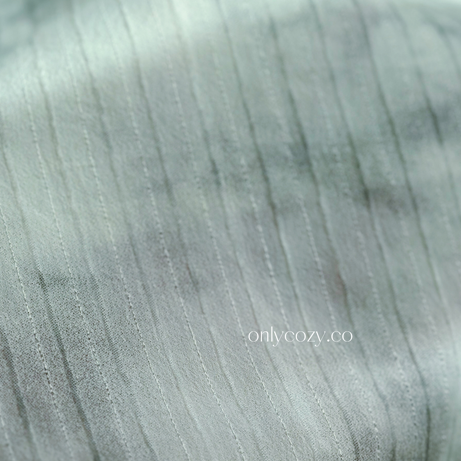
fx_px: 1446
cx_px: 200
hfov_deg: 18.1
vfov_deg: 18.0
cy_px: 121
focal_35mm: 96
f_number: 1.78
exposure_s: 1/2809
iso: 80
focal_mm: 6.86
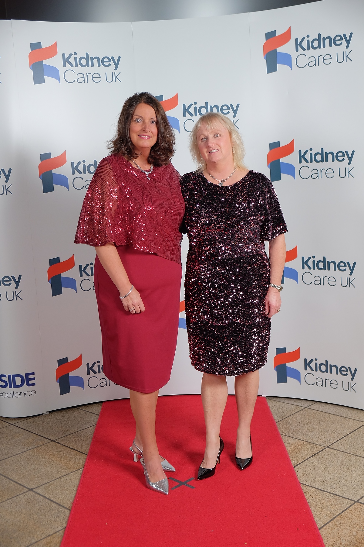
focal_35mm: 43
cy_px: 274
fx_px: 652
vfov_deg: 45.4
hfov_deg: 31.2
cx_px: 182
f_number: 3.6
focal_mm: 28.9
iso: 400
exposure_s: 1/180
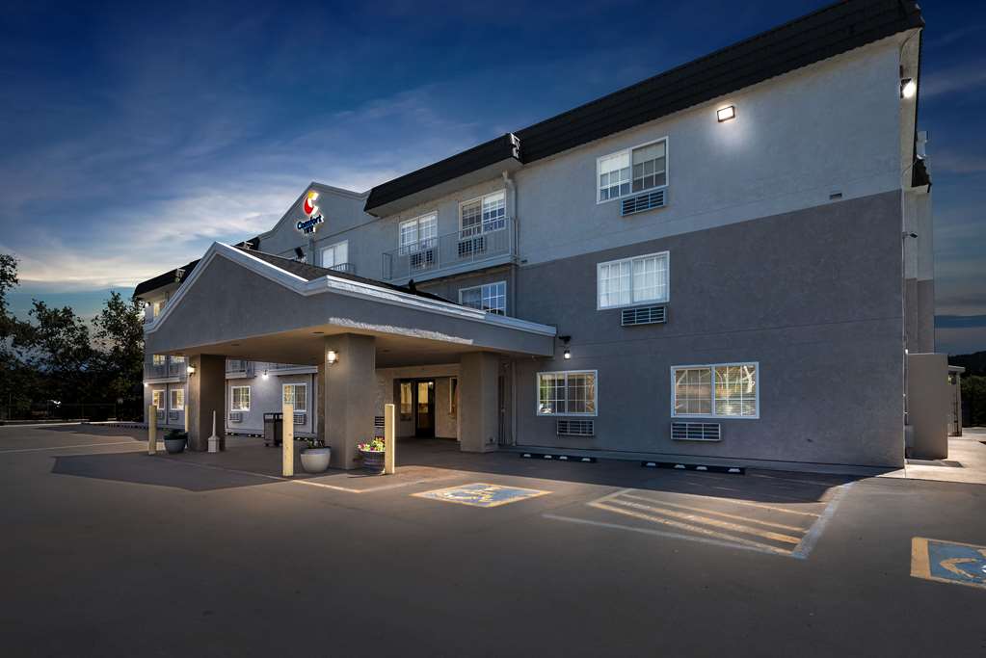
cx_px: 493
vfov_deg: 81.3
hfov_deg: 104.2
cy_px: 329
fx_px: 384
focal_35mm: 14
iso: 250
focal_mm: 14
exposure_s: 1/80
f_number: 10
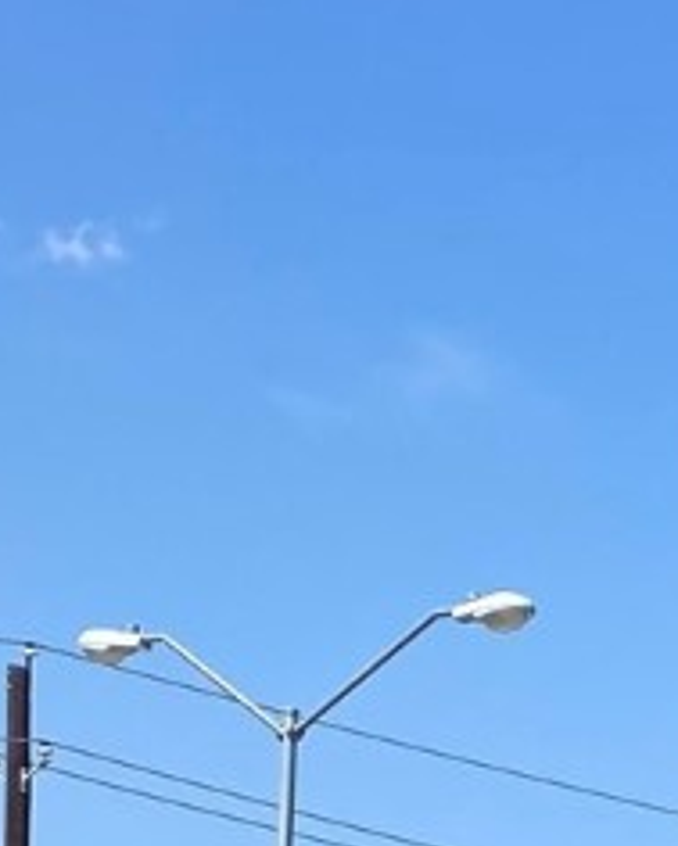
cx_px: 1184
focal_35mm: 178
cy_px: 1506
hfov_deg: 8.4
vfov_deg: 10.2
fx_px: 4462
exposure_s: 1/2208
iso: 20
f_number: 1.8
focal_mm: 3.99
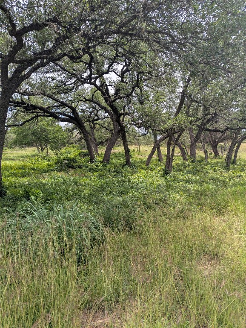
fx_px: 227
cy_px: 164
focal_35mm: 24
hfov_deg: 56.9
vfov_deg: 71.5
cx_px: 123
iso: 50
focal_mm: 6.81
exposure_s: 1/1639
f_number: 1.85
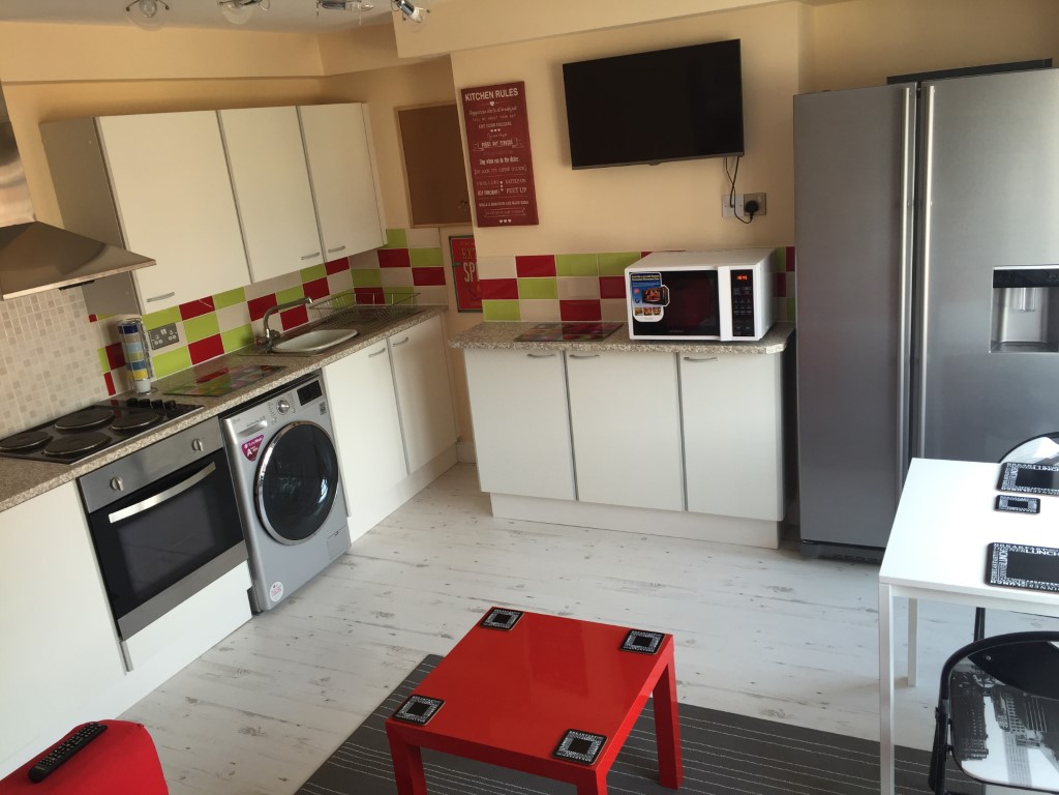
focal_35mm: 29
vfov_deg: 48.2
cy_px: 398
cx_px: 530
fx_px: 887
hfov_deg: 61.7
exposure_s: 1/50
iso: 32
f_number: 2.2
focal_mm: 4.15
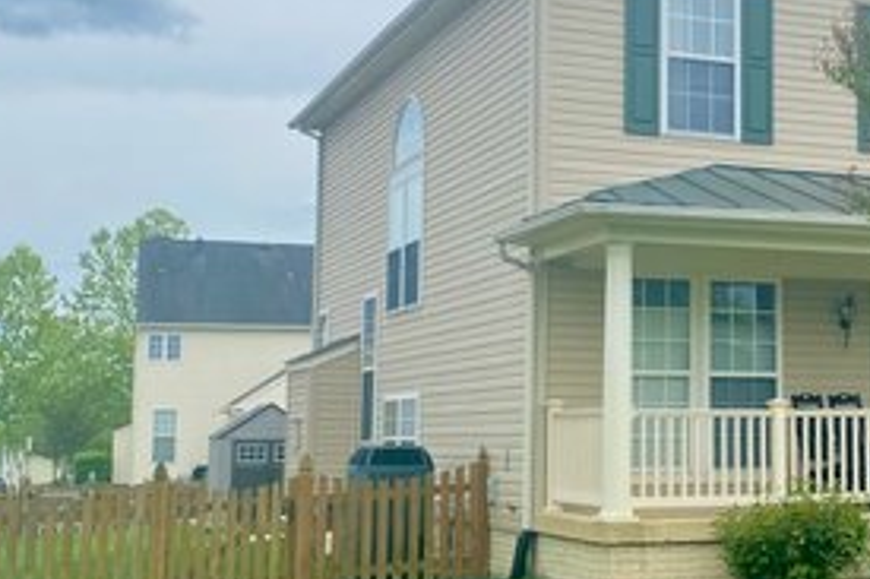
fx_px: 1497
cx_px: 751
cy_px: 261
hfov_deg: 31.2
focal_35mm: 62
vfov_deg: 21.9
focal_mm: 4.25
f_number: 1.8
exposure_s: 1/2410
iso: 32
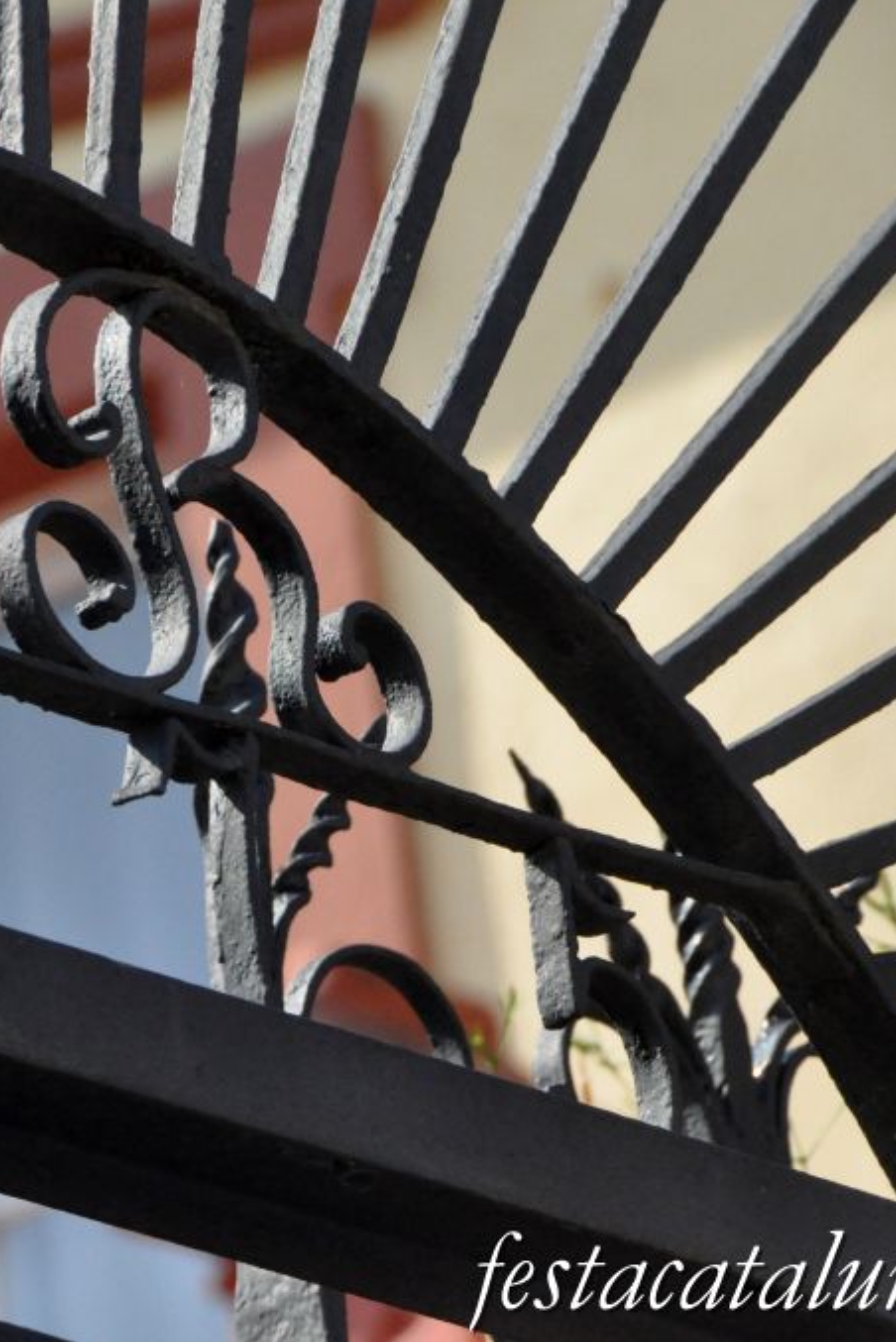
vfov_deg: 4.5
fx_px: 16893
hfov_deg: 3.0
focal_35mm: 453
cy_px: 670
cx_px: 22
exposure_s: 1/1600
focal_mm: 200
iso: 2000
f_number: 10
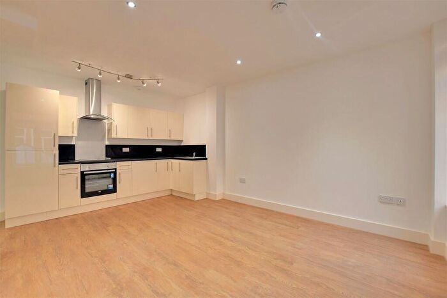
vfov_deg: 77.3
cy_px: 149
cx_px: 224
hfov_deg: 100.4
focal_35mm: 15
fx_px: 186
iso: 100
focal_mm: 10
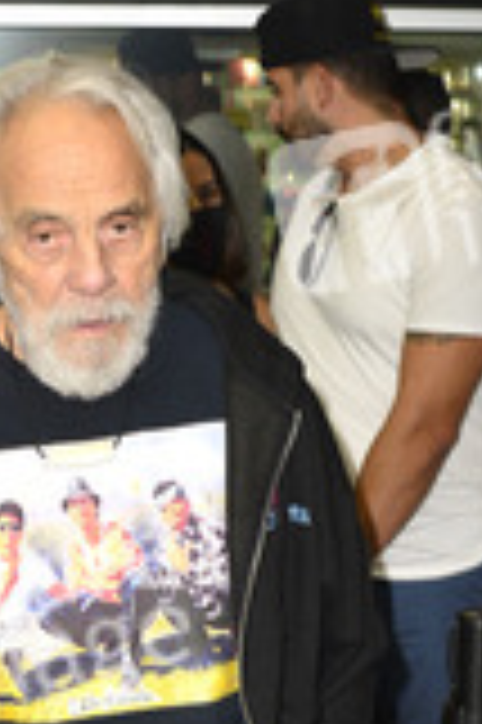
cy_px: 863
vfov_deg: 21.7
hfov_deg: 15.6
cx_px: 92
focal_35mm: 87
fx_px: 1751
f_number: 6.3
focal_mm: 35
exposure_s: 1/200
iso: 800
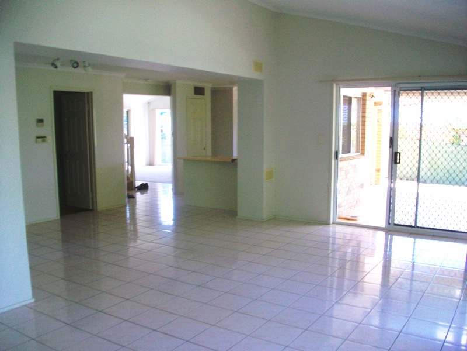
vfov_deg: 44.2
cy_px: 176
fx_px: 432
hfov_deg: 56.8
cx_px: 234
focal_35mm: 32
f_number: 2.8
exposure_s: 1/60
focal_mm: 5.7
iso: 98
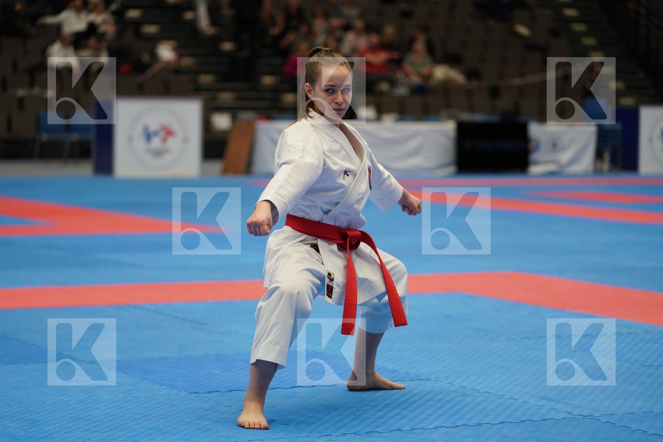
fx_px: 1989
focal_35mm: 108
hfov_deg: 18.9
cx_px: 332
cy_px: 221
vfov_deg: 12.7
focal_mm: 108
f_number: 2.8
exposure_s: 1/500
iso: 800
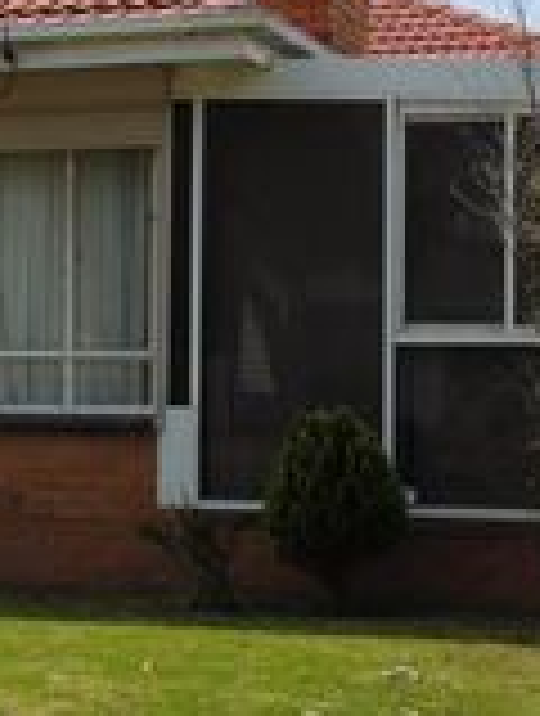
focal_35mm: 102
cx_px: -76
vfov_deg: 19.2
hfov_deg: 14.2
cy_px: 277
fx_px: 2113
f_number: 9
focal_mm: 24
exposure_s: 1/200
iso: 100
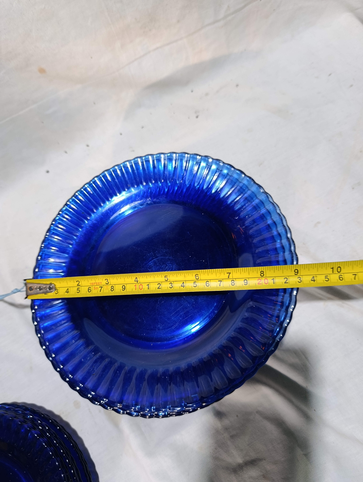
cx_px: 182
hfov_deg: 59.0
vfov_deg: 73.8
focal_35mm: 23
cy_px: 241
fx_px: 321
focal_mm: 6.11
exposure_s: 1/50
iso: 843
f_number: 1.65
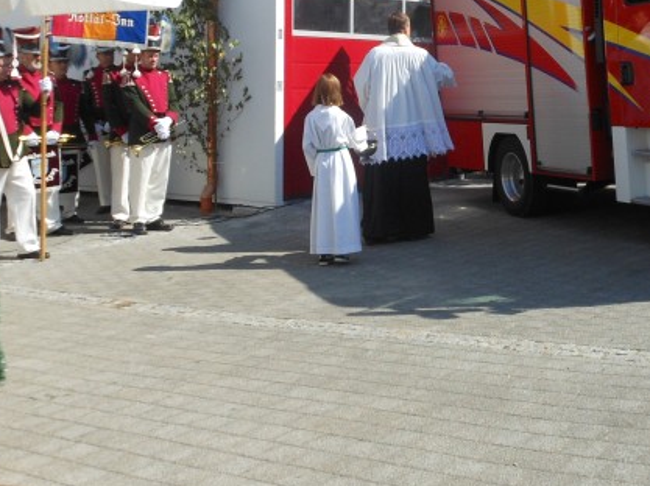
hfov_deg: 33.9
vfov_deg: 25.1
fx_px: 1051
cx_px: 453
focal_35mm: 56
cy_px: 28
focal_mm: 4.5
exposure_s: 1/1000
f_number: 3.2
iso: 80
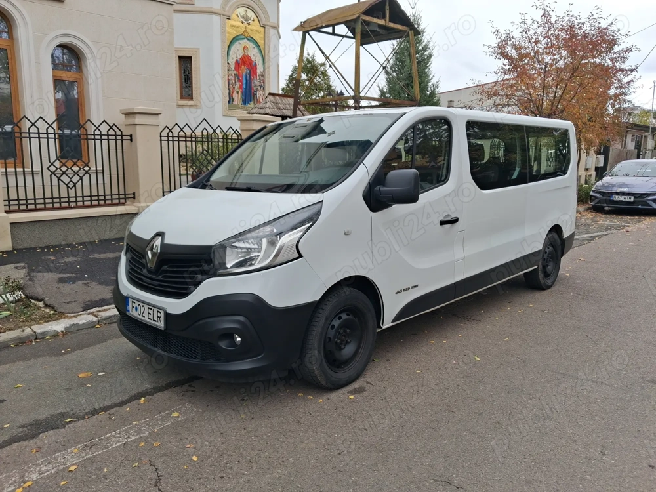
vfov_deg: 51.4
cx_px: 328
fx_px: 512
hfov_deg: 65.3
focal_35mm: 27
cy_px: 246
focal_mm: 4
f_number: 1.8
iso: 25
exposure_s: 1/125
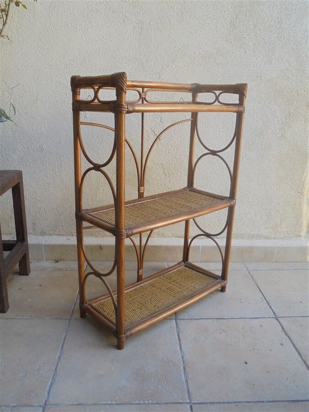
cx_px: 154
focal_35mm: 29
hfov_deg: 48.2
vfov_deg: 61.7
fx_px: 345
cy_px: 206
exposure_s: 1/60
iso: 100
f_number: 3.7
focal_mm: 5.3
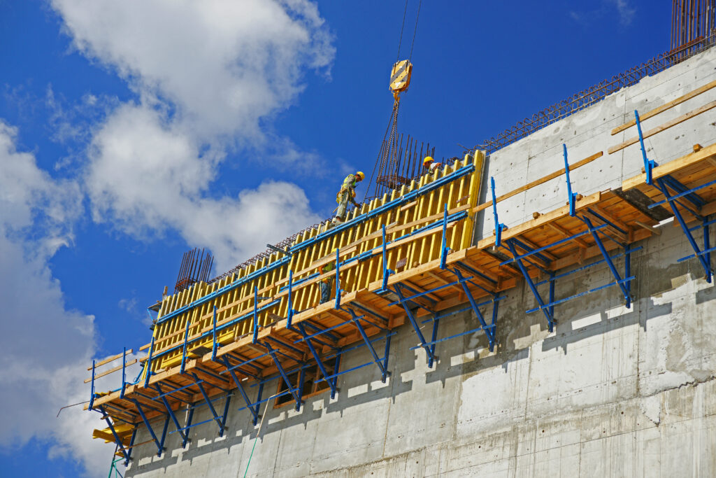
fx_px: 1094
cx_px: 358
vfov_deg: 24.6
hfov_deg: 36.2
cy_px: 239
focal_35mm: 55
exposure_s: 1/500
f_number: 4
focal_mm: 55
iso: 200
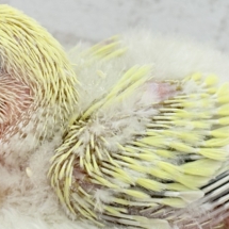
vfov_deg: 12.7
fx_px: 1025
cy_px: 79
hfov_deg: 12.7
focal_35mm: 137
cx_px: 131
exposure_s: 1/50
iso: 40
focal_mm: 5.96
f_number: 1.6
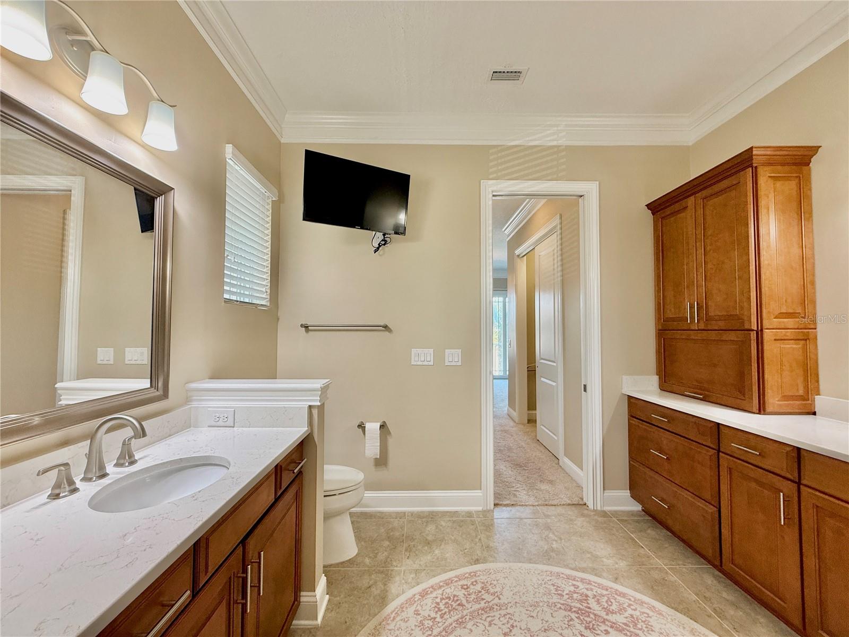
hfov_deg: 102.1
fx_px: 343
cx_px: 424
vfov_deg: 85.7
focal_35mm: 14
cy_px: 318
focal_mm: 2.22
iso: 160
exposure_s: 1/120
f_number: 2.2
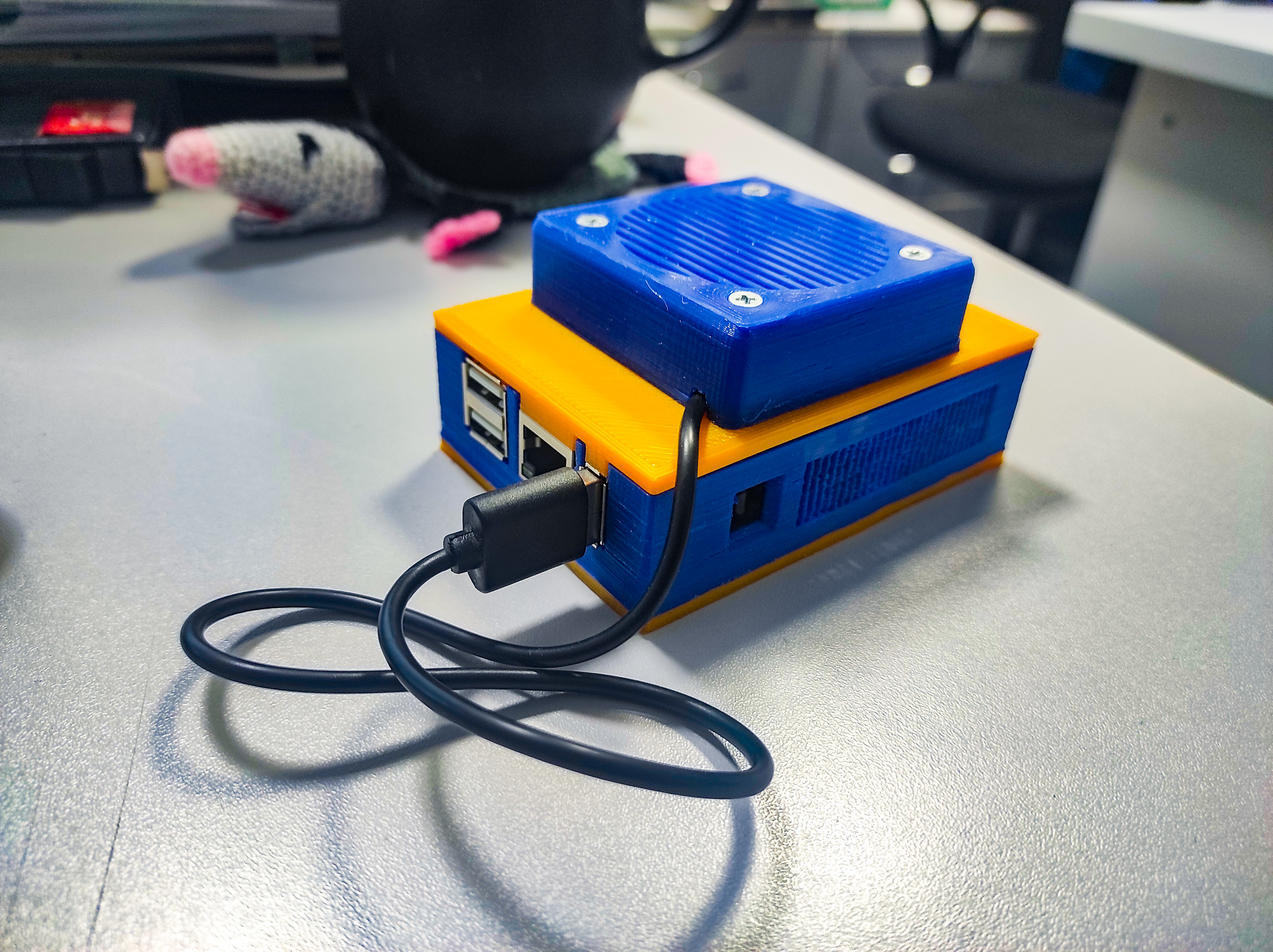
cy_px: 476
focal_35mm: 25
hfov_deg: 69.4
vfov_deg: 54.8
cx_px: 636
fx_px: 919
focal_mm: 5.43
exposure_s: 1/33
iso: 297
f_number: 1.89
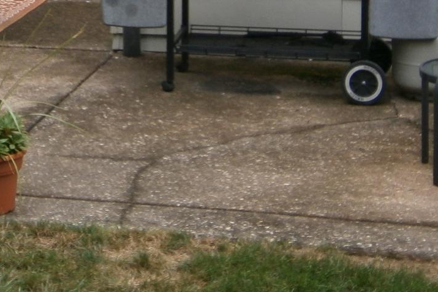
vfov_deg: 9.6
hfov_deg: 14.3
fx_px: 1704
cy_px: -78
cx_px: -38
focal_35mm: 140
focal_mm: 8.3
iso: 80
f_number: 3.4
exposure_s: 1/250
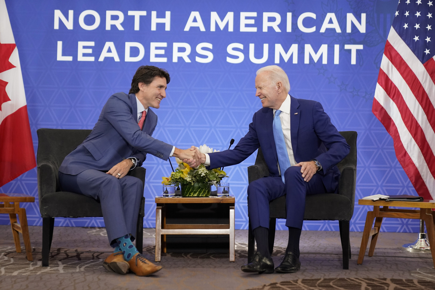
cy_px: 145
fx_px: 749
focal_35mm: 62
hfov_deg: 32.4
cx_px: 218
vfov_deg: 21.9
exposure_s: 1/250
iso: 4000
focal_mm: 62
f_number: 2.8
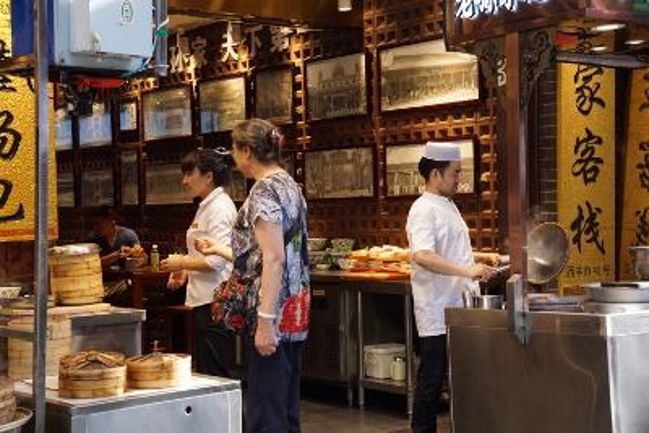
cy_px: 216
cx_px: 324
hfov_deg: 29.9
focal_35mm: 68
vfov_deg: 20.2
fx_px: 1217
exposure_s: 1/1600
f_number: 4.5
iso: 3200
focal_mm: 45
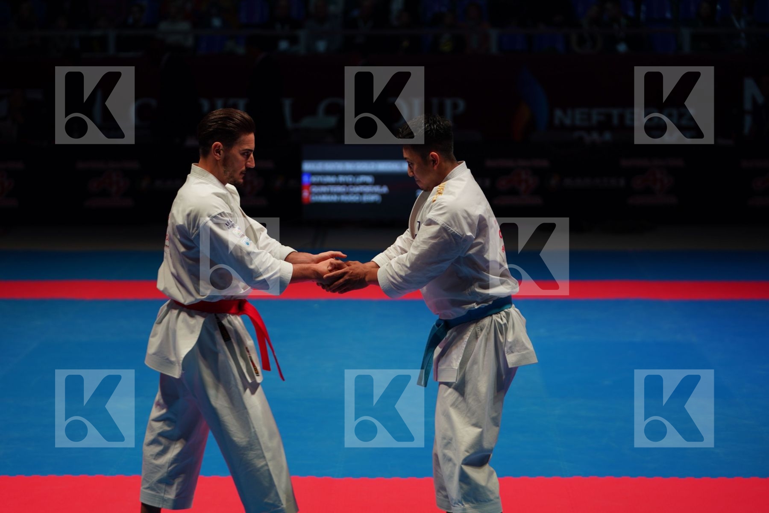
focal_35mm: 104
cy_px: 256
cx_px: 384
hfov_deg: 19.6
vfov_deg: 13.2
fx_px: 2221
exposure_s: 1/200
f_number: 2.8
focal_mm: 104
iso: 160
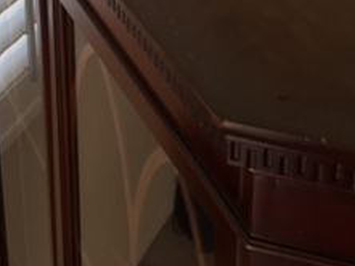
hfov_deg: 23.2
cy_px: -103
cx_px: 243
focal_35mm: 84
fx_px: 862
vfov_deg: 16.4
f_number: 2.2
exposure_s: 1/60
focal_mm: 4.15
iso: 32
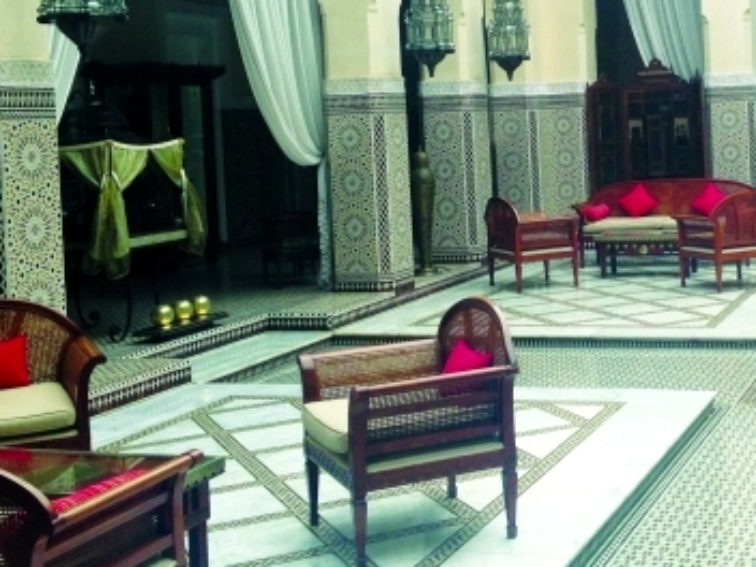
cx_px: 621
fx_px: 1310
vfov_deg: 24.1
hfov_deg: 31.2
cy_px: 137
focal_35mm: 60
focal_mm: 4.12
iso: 50
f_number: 2.4
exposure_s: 1/203
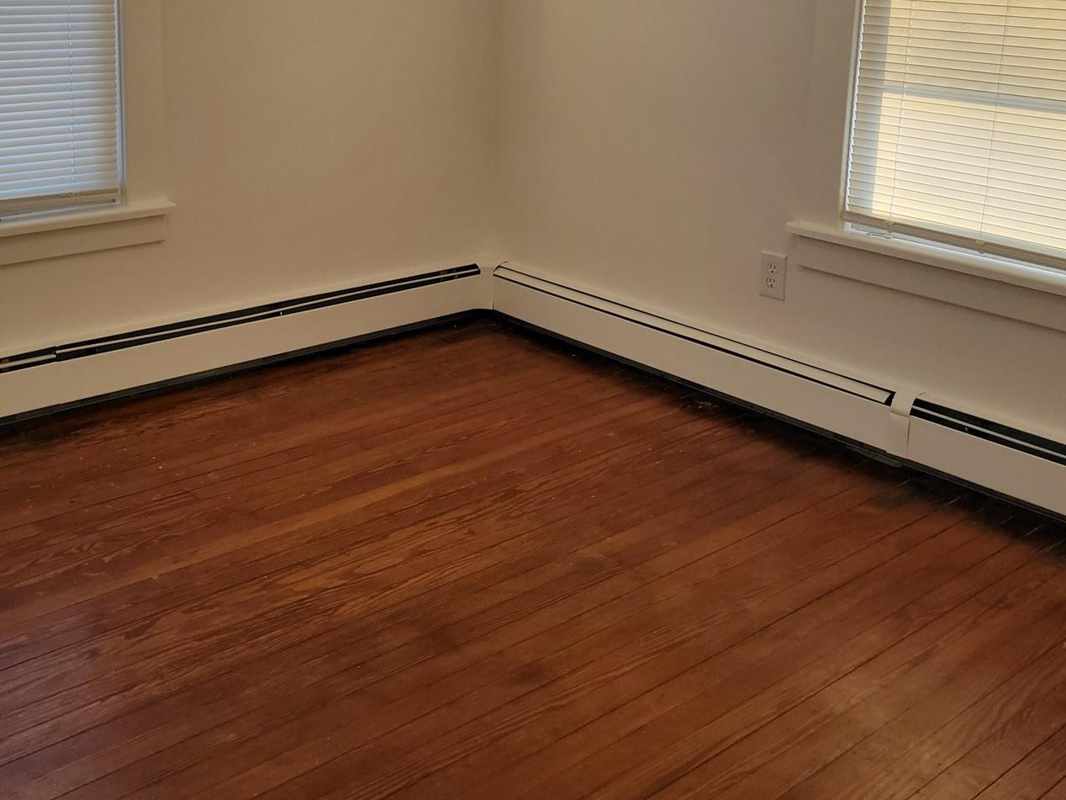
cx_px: 430
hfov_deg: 44.6
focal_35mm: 42
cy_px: 184
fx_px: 1293
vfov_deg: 33.5
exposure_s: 1/120
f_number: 1.8
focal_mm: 5.4
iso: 100
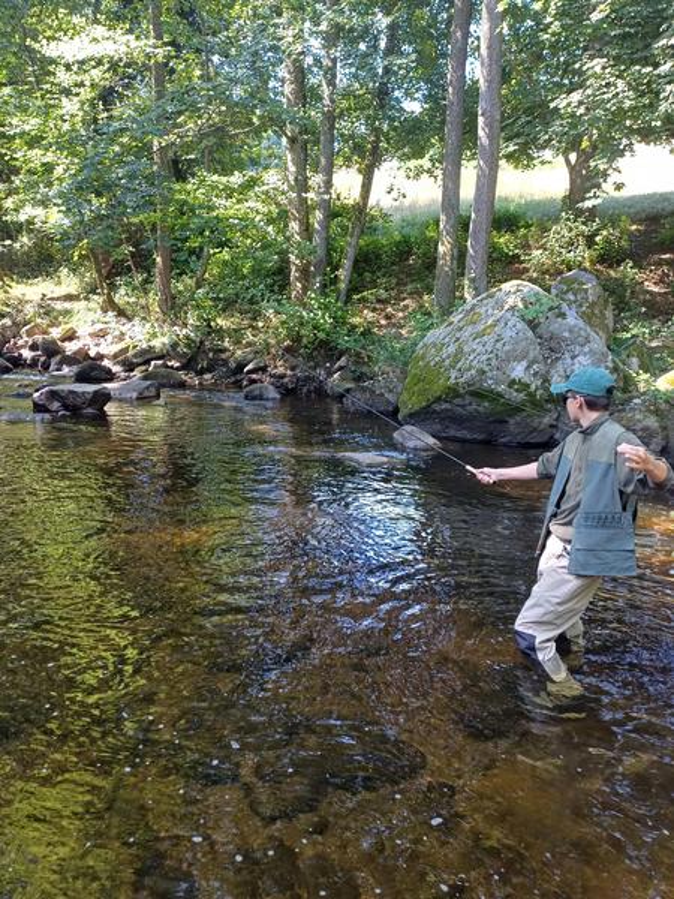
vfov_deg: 69.4
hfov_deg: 54.9
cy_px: 450
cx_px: 337
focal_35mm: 25
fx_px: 649
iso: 64
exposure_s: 1/50
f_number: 1.8
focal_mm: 4.65
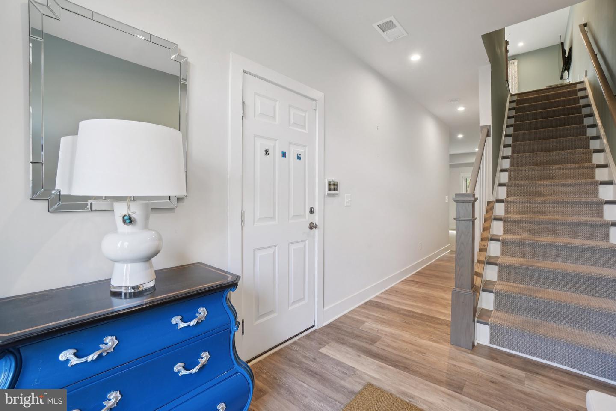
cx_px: 308
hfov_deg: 100.4
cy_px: 206
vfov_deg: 77.3
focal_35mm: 15
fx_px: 257
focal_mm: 10
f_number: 7.1
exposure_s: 1/5
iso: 100
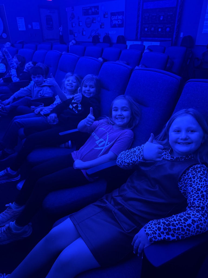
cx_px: 104
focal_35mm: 24
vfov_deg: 71.6
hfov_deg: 56.8
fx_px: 192
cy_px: 139
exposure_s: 1/30
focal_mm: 6.76
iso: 1250
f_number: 1.78
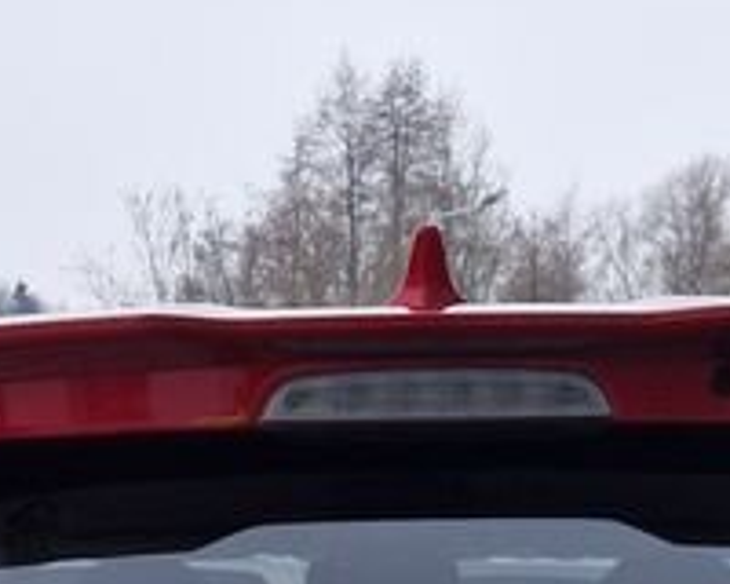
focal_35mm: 115
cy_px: 1175
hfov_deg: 16.7
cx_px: 292
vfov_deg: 11.9
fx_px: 2485
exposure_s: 1/181
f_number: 1.8
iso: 50
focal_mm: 5.4
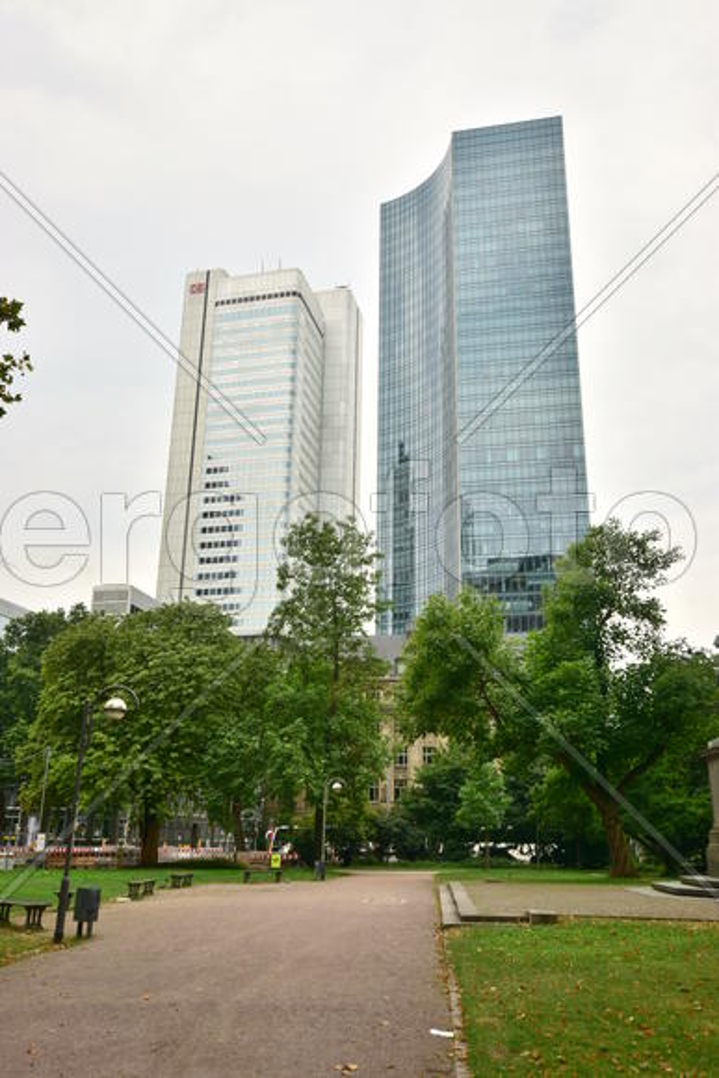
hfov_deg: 43.6
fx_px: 898
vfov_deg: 61.9
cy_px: 539
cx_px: 360
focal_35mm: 30
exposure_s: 1/100
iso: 100
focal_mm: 20
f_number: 11
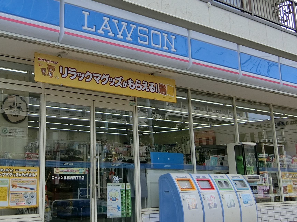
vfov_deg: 32.7
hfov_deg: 41.0
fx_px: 377
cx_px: 56
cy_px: 79
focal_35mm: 44
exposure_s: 1/1000
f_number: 2.7
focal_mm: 4.06
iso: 80
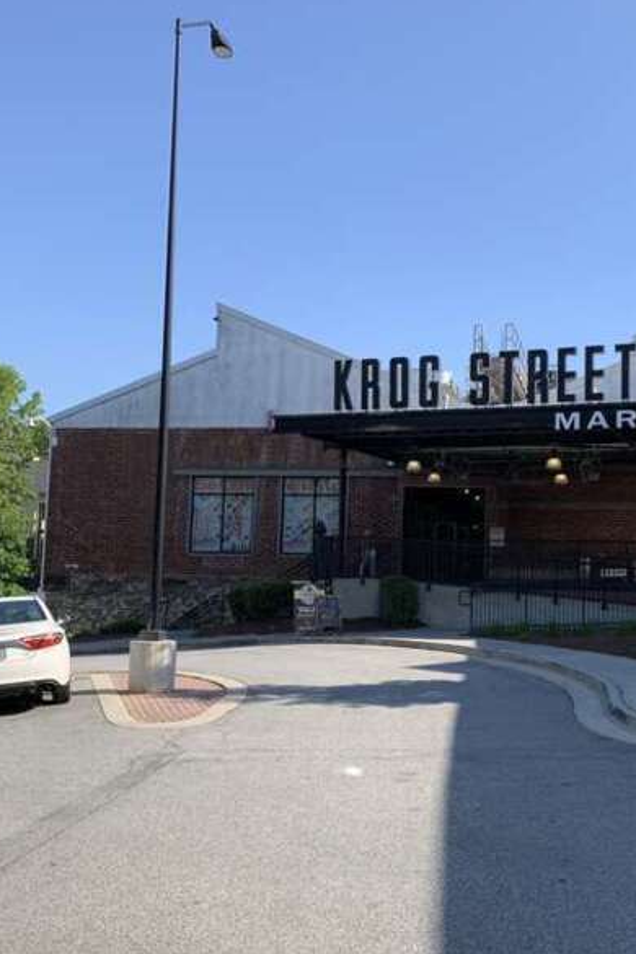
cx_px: 444
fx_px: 980
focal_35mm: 37
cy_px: 481
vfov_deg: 51.9
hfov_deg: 35.4
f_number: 1.8
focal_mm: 4.25
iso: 25
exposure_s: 1/1314
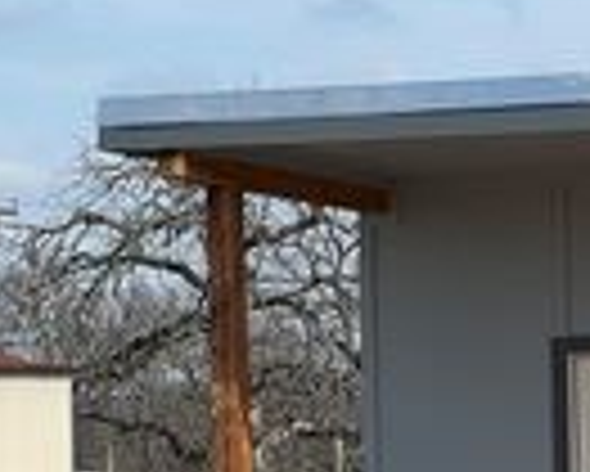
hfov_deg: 6.6
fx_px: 4998
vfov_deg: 5.4
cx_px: 946
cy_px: 564
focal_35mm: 286
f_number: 2.8
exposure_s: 1/903
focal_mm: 9
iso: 32
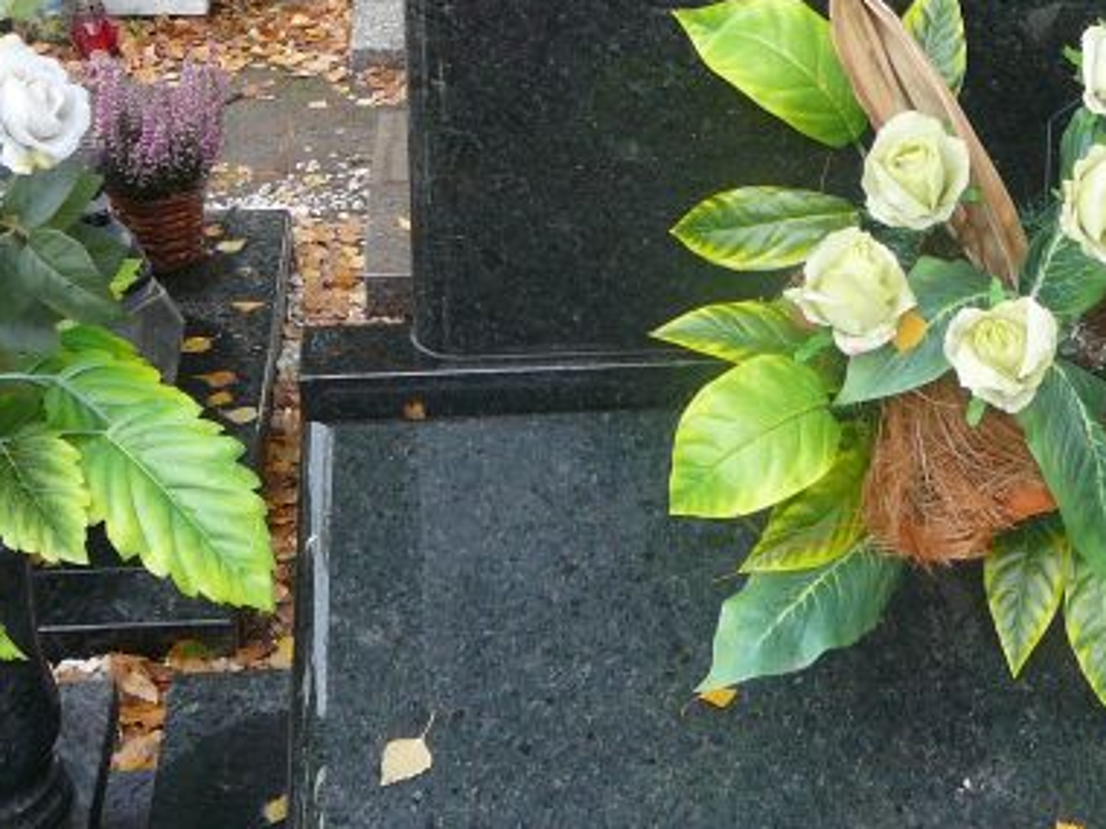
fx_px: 1885
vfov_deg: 24.7
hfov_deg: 32.2
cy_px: 273
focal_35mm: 59
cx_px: 806
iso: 100
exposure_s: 1/60
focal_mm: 5.2
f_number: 2.8
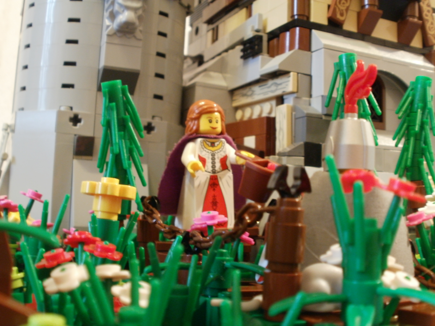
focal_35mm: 44
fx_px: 553
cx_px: 218
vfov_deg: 32.9
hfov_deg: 42.9
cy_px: 163
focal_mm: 7.7
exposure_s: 1/2
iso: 200
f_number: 4
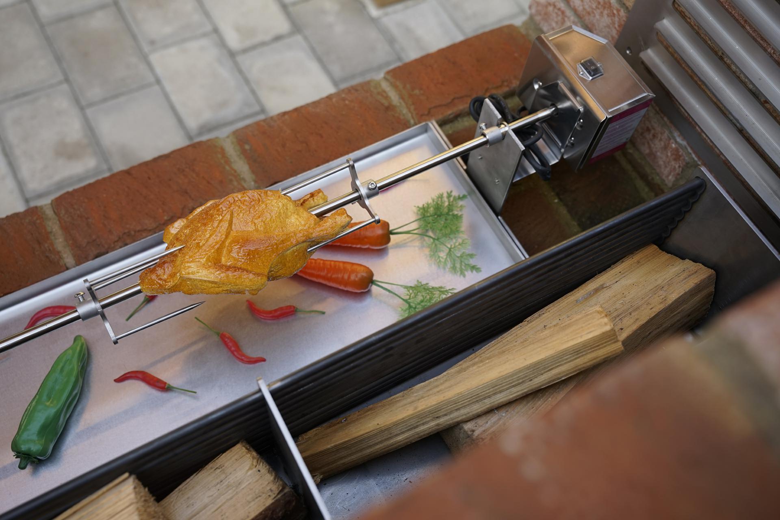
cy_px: 260
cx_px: 390
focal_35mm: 37
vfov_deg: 36.2
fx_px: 795
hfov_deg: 52.3
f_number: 3.5
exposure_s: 1/160
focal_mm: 36.7
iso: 100
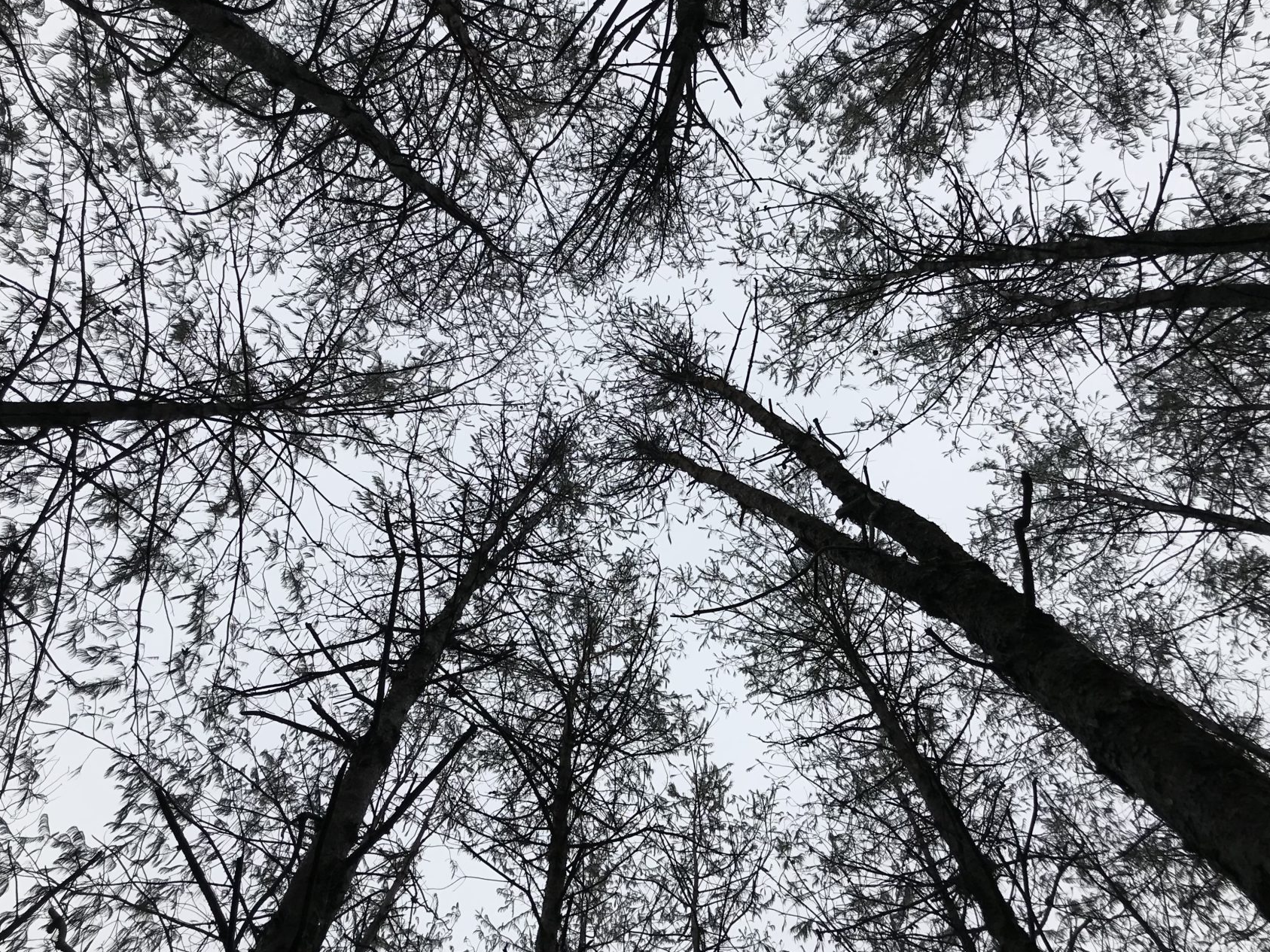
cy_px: 412
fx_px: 1247
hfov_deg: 53.9
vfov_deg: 41.7
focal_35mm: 34
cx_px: 609
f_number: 1.8
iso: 20
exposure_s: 1/556
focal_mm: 3.99
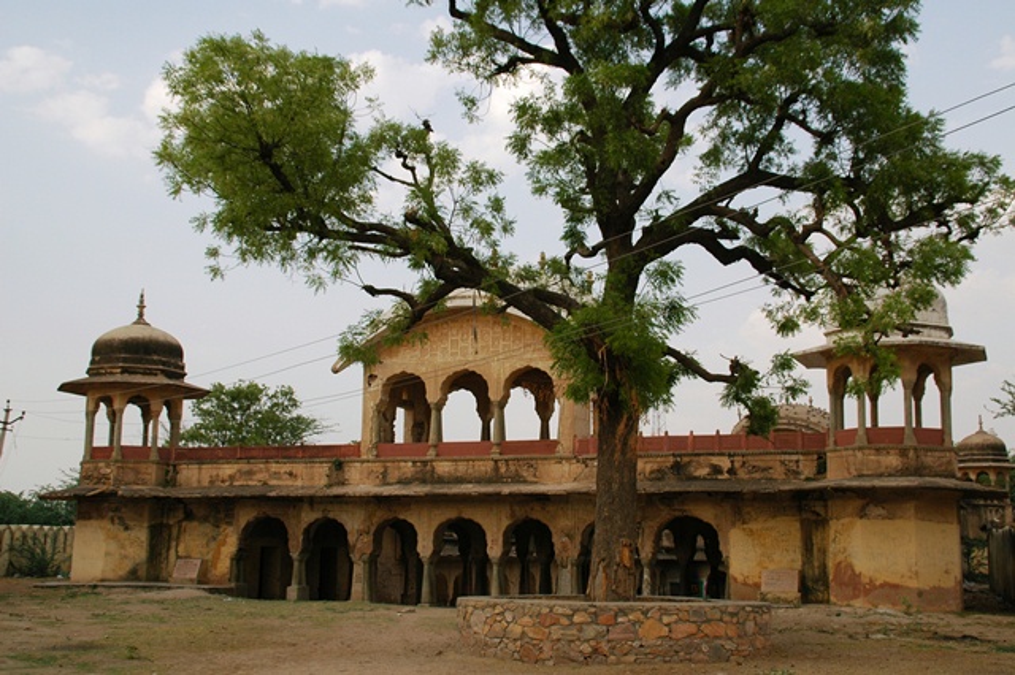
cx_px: 508
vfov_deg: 31.9
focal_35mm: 42
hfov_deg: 46.4
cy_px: 338
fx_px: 1184
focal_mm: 28
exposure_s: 1/200
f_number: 10
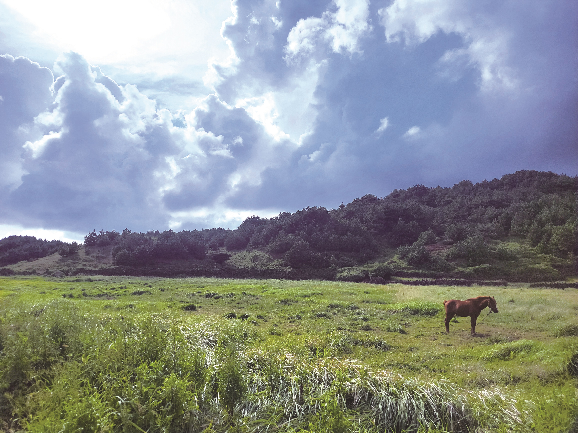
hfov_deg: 71.6
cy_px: 216
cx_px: 289
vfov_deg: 56.8
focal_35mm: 24
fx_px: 401
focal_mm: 5.23
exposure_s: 1/2797
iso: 25
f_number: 1.8
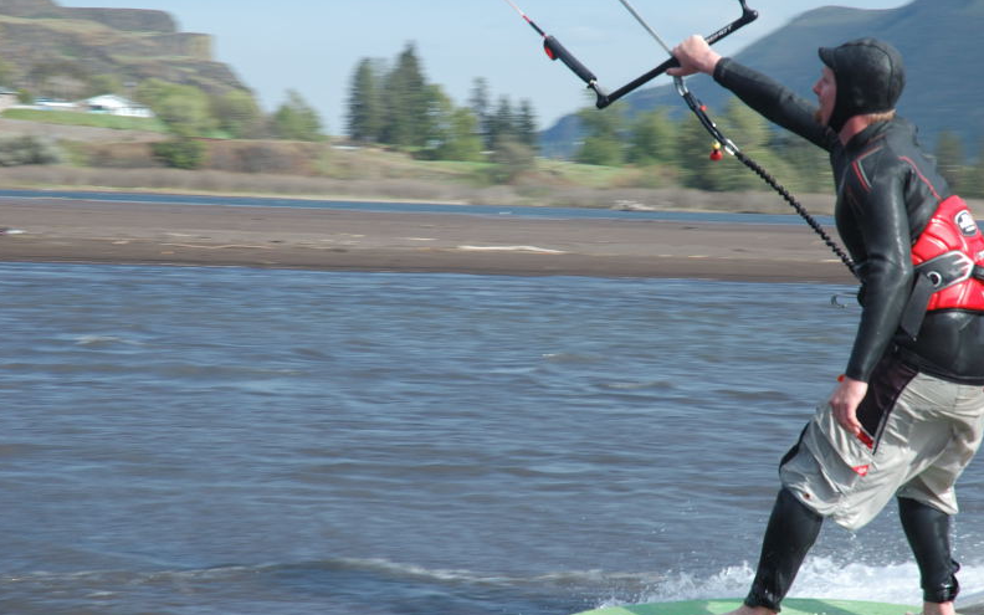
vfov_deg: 12.1
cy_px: 306
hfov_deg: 19.3
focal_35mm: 108
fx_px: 2896
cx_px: 490
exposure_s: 1/250
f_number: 13
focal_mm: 70
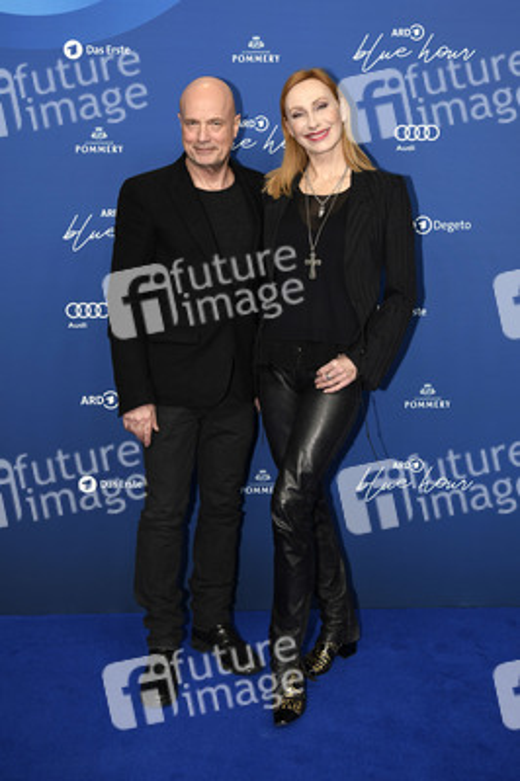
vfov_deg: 48.5
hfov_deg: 33.3
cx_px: 260
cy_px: 390
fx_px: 868
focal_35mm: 40
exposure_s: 1/320
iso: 640
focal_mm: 40
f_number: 4
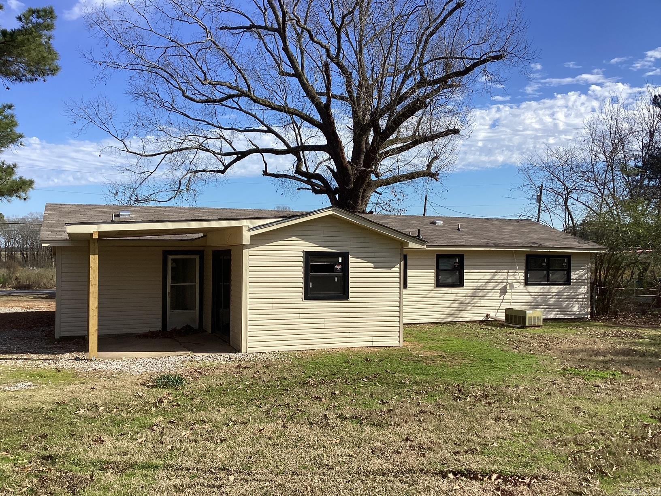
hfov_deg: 58.4
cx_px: 330
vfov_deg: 45.4
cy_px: 248
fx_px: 592
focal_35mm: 31
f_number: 2.4
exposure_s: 1/1481
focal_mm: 3.3
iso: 25
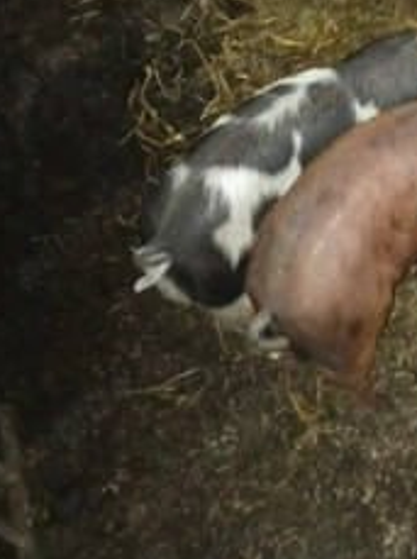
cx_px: 351
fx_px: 789
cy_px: 78
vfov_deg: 37.0
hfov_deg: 28.8
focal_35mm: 49
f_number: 2
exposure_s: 1/14.3
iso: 1250
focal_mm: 2.78
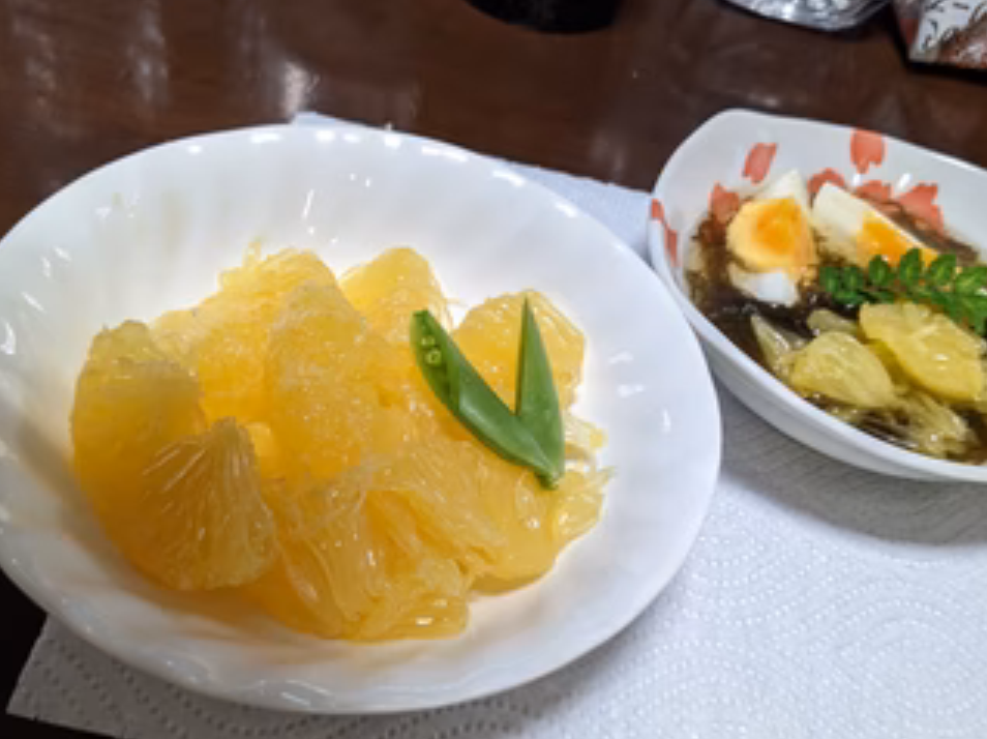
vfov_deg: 41.7
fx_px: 969
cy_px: 410
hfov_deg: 53.9
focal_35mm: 34
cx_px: 534
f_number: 1.73
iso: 74
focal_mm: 4.38
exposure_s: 1/30
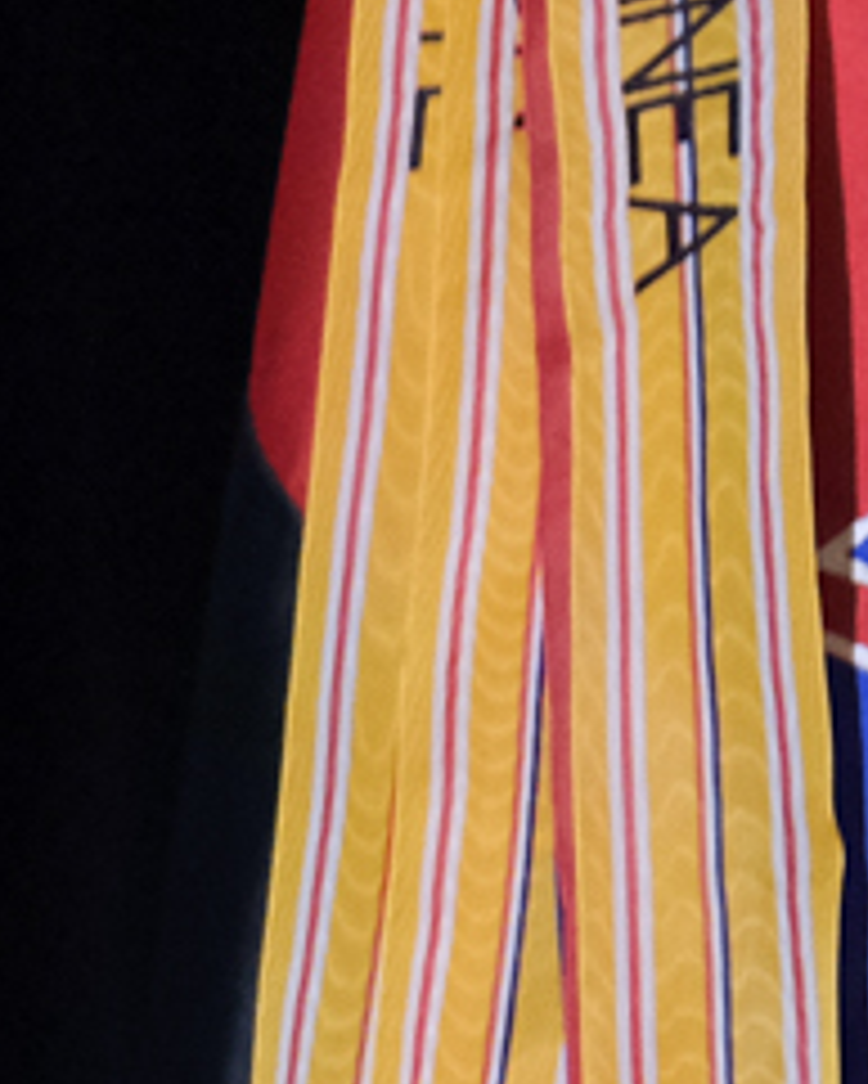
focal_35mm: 509
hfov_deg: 2.9
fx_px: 16335
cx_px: -2941
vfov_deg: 3.8
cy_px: 1970
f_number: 2.8
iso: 2500
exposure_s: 1/60
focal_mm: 45.5
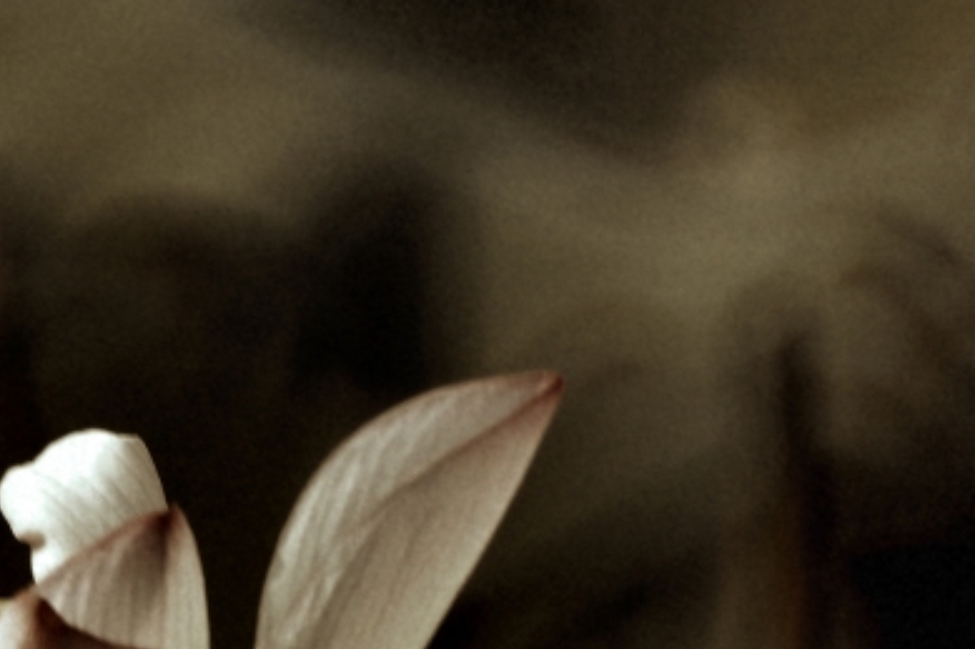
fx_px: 41770
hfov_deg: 1.3
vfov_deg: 0.9
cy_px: 662
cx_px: -348
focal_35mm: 1543
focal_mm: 500
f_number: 8
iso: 100
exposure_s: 1/180
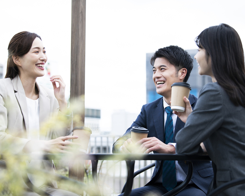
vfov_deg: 19.2
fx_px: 580
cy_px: 97
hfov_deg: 23.8
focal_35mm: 80
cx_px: 131
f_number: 4
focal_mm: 70
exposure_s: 1/320
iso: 200
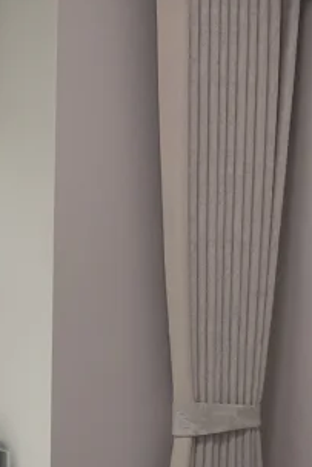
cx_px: -112
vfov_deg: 15.8
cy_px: 435
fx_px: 1662
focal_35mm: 128
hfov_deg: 10.5
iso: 100
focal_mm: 4.25
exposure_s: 1/88
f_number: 1.8
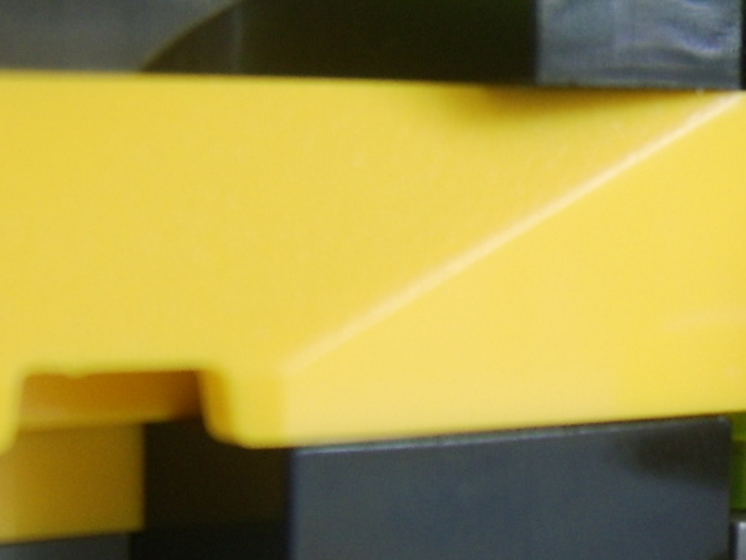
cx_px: 834
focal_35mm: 99
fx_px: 2134
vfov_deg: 14.9
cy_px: 401
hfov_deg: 19.0
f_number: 2.7
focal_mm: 8.13
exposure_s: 1/16
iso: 71
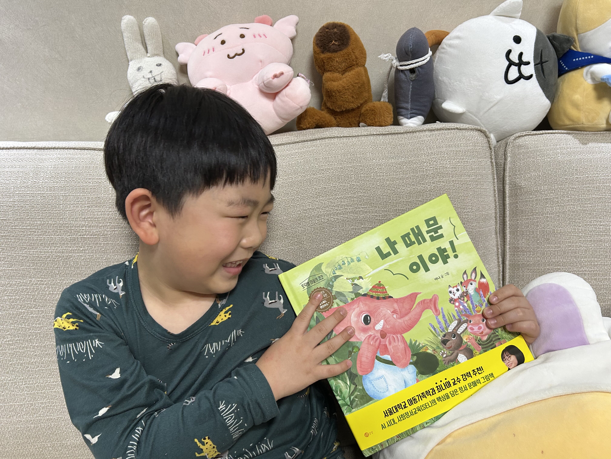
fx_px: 459
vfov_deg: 53.1
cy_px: 230
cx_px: 306
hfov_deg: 67.3
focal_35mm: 26
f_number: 1.5
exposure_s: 1/60
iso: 125
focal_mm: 5.7
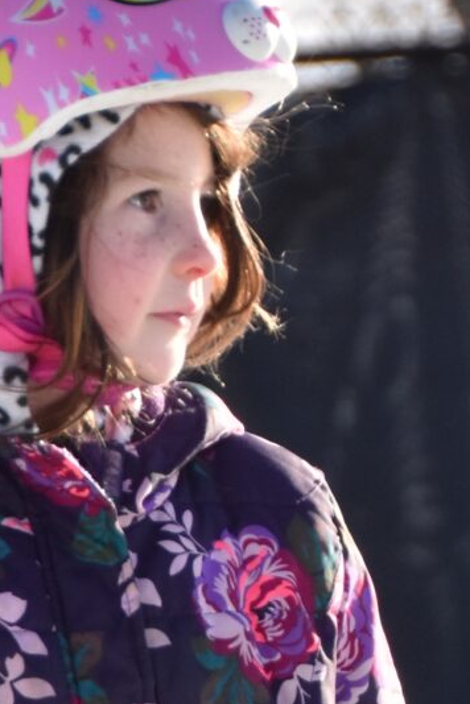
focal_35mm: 791
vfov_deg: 2.6
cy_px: 956
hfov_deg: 1.7
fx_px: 15489
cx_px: 234
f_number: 6
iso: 400
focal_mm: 110
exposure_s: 1/1250
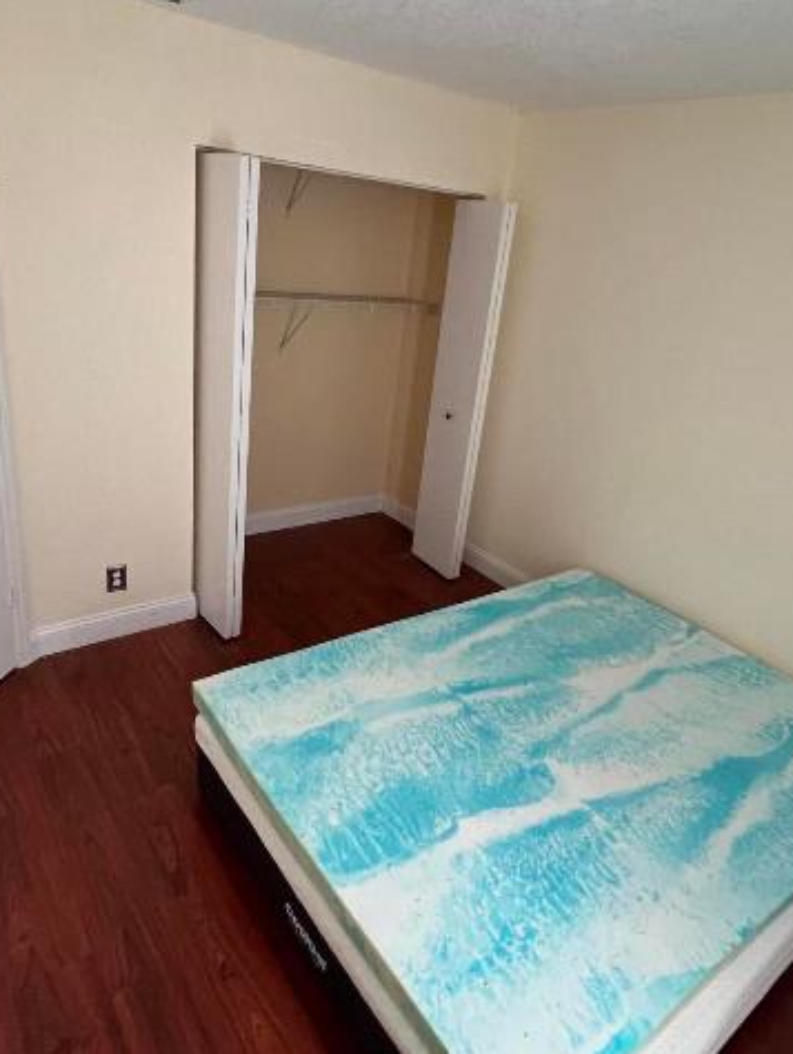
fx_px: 641
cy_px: 490
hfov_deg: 63.5
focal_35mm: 21
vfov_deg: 78.8
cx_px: 400
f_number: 1.8
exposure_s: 1/60
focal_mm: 1.57
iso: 320
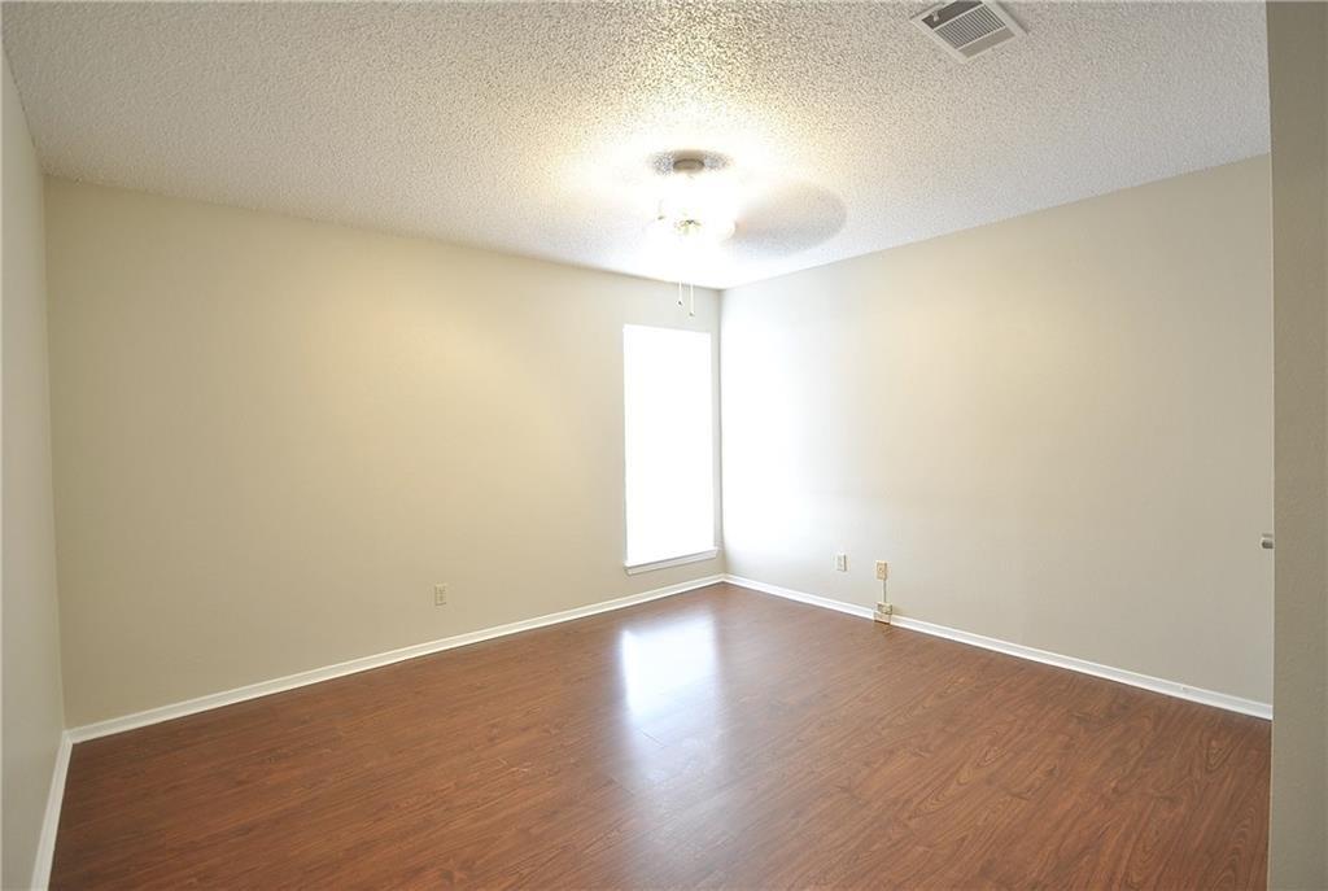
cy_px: 446
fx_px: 638
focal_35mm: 17
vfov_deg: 69.9
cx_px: 664
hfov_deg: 92.3
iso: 200
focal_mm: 11.5
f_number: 5
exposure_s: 1/2.5
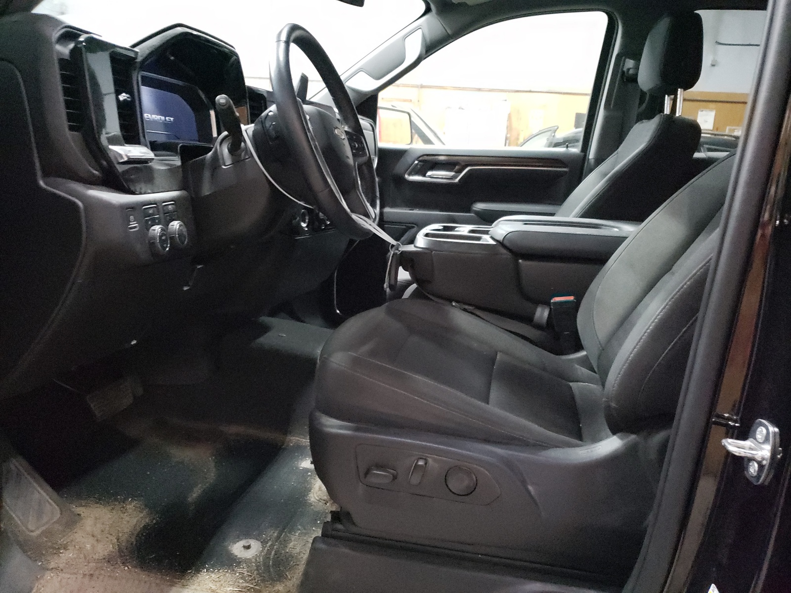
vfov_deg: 53.1
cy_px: 296
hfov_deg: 67.3
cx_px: 396
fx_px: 594
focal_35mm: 26
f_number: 1.5
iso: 1012
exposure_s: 1/24
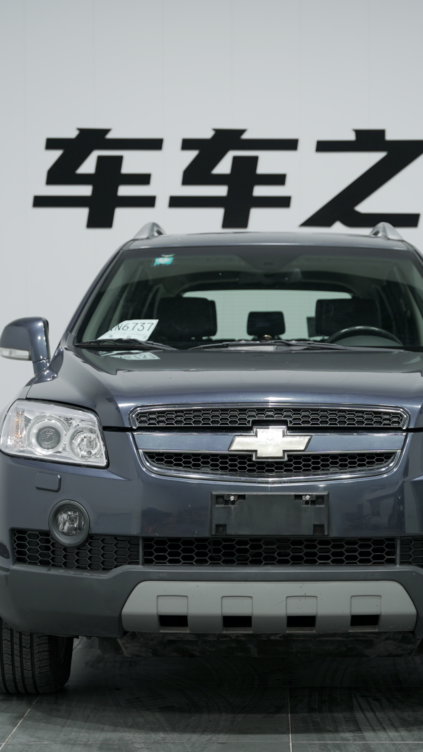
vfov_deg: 26.7
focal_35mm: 79
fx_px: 1585
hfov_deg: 15.2
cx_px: 281
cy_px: 375
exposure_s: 1/100
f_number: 3.2
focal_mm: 50.3
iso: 400
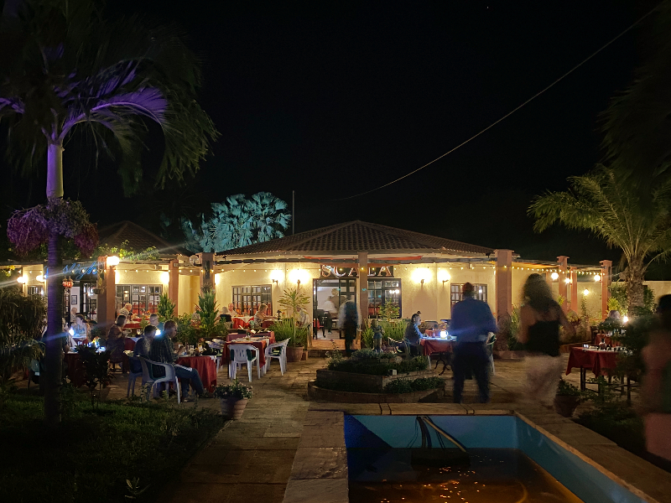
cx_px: 336
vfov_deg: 53.1
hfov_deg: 67.3
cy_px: 252
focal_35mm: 26
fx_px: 504
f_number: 1.8
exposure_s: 1/8
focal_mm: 4.25
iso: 500
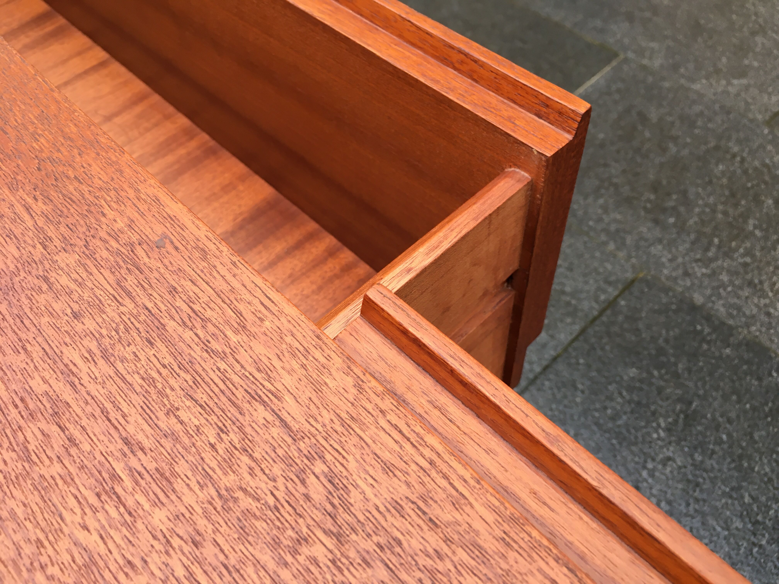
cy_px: 292
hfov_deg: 61.7
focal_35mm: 29
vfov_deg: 48.2
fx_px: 653
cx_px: 390
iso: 32
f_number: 2.2
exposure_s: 1/33
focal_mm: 4.15
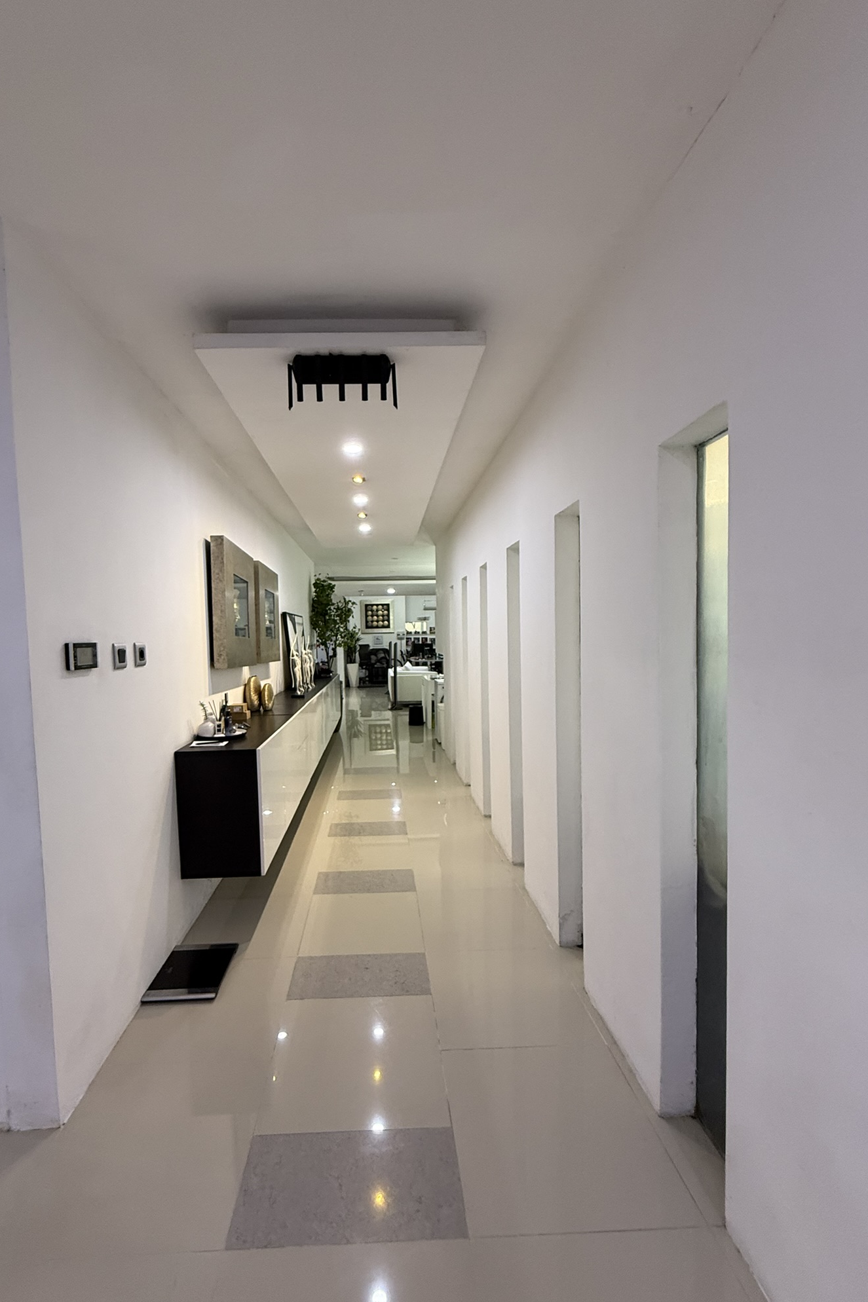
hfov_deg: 77.1
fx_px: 543
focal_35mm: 15
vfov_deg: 100.4
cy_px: 667
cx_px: 389
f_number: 2.2
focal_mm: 2.22
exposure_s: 1/50
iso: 250
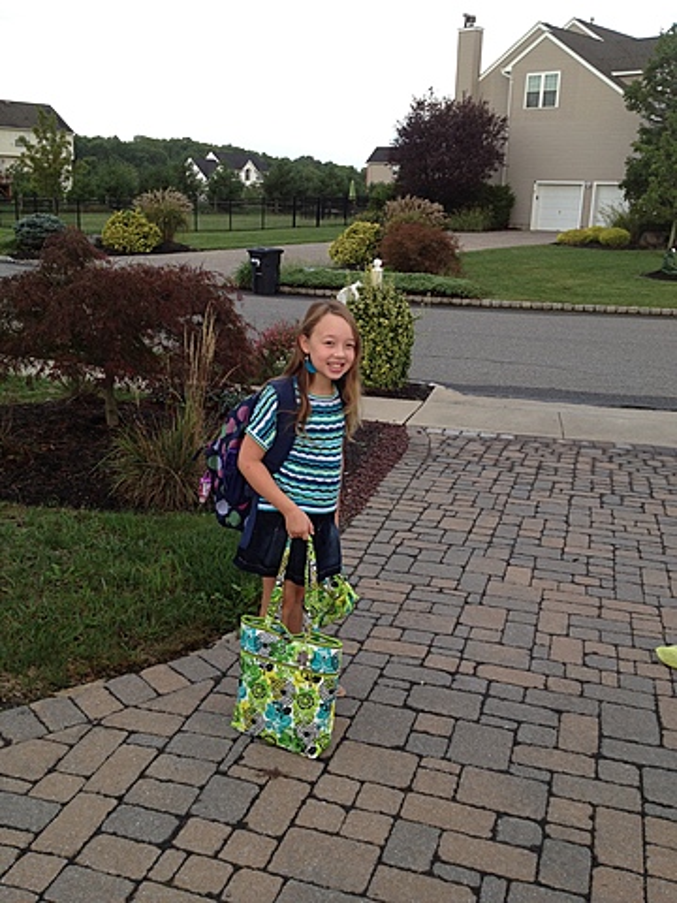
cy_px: 452
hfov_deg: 40.7
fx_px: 913
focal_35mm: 35
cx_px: 338
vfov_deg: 52.6
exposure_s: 1/124
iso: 64
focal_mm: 4.28
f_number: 2.4
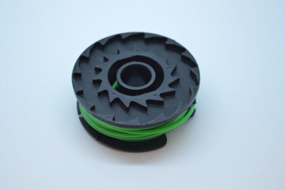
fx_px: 653
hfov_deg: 24.6
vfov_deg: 16.5
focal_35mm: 82
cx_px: 142
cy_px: 95
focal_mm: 55
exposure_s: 1/50
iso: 400
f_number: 5.6
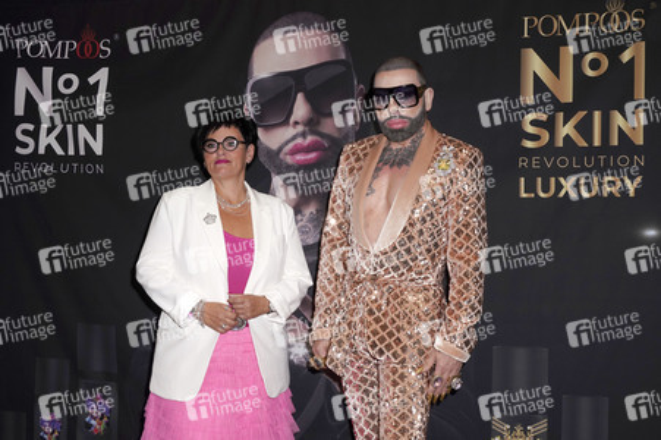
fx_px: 881
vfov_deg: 28.0
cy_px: 220
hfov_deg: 41.1
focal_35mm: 48
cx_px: 330
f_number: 8
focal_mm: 48
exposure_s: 1/250
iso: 640
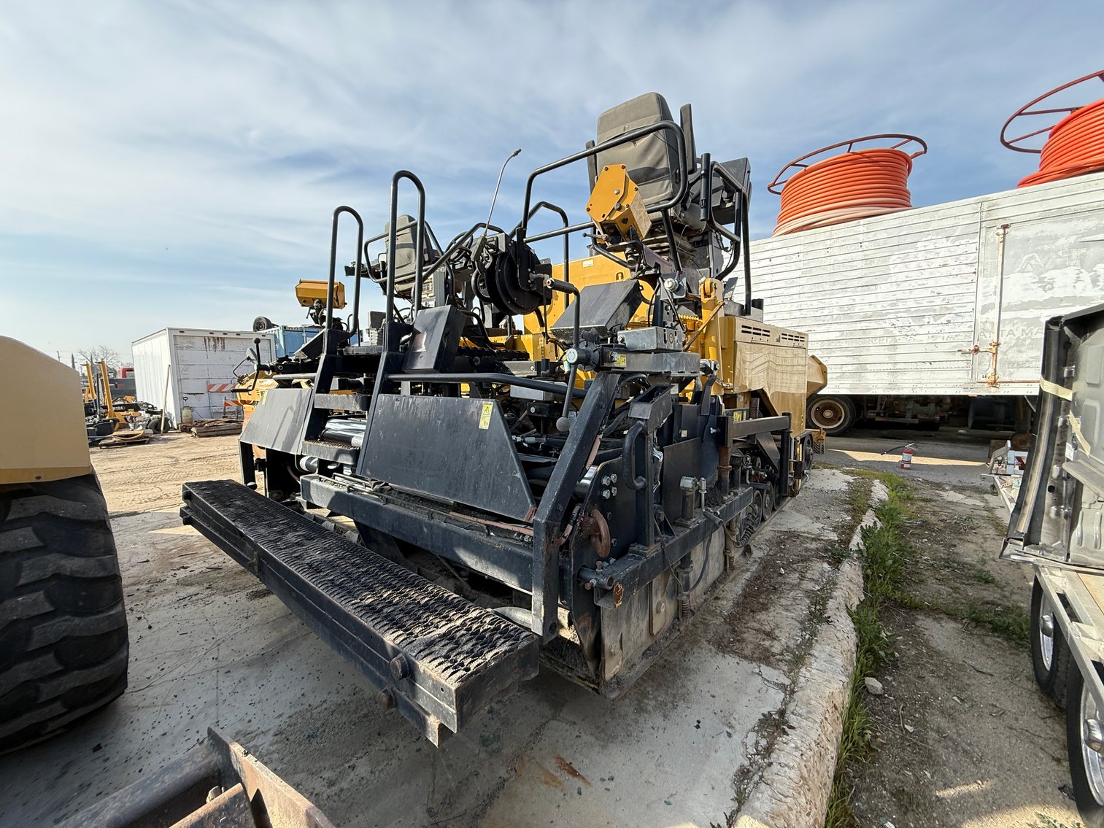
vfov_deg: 85.7
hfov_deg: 102.1
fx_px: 447
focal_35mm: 14
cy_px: 414
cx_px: 552
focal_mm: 2.22
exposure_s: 1/694
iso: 64
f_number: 2.2
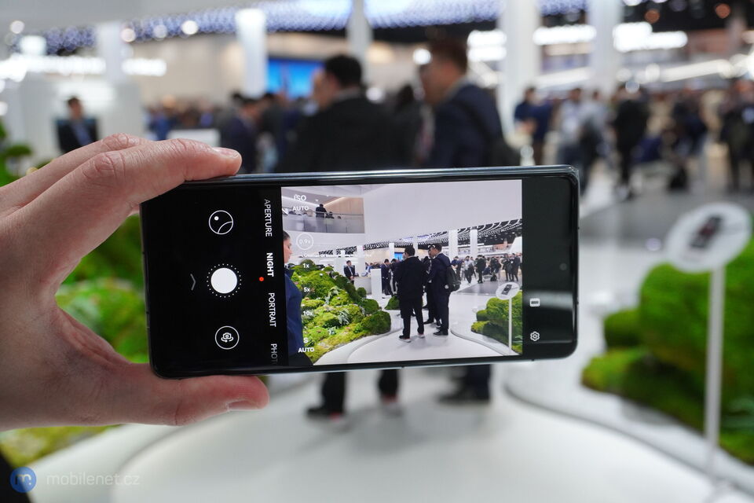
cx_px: 377
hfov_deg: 53.1
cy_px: 252
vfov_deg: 36.9
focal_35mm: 36
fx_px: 754
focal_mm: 24
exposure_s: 1/125
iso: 1250
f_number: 5.6
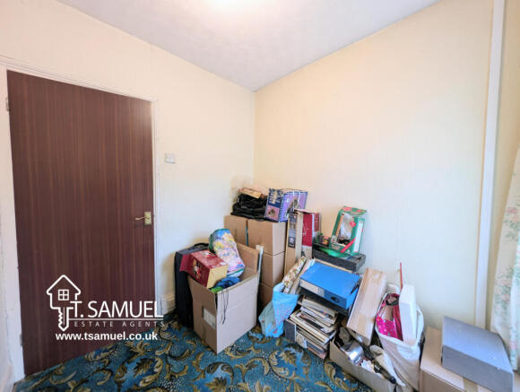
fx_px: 181
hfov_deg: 110.4
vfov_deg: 94.7
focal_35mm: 12
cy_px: 196
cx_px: 260
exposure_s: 1/25
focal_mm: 2.23
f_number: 1.95
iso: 59
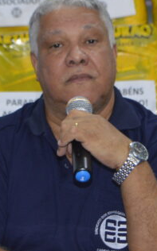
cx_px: 84
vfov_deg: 12.8
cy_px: 99
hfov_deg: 8.0
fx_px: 1119
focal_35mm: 163
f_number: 5.3
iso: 1000
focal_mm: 45
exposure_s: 1/60
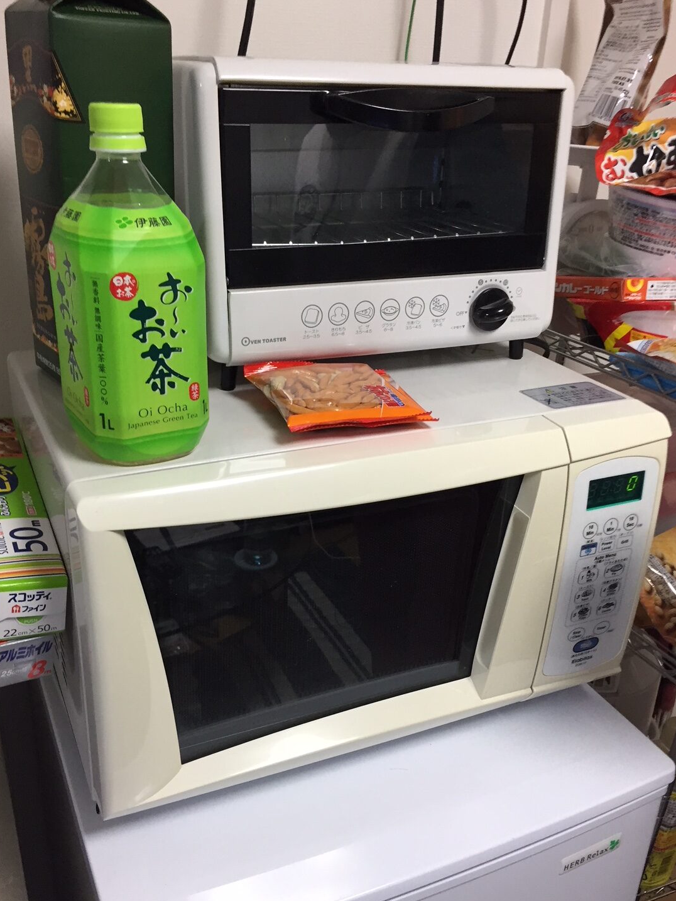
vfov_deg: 55.3
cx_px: 316
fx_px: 859
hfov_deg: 42.9
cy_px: 492
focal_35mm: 33
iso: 100
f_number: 2.2
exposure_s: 1/30
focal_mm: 4.15
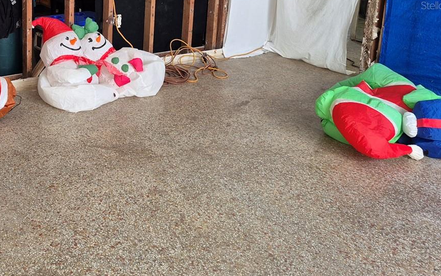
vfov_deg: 27.1
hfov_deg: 41.6
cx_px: 62
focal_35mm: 45
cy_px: 5
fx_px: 541
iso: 400
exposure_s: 1/120
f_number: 1.8
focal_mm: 5.4
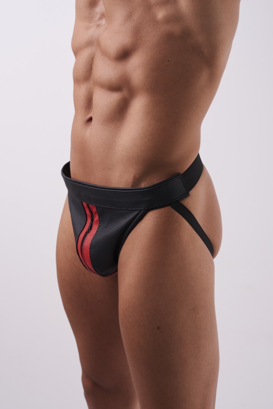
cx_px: 136
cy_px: 204
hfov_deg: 16.1
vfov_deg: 23.9
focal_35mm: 85
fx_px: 966
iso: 200
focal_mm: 85
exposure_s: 1/160
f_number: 8
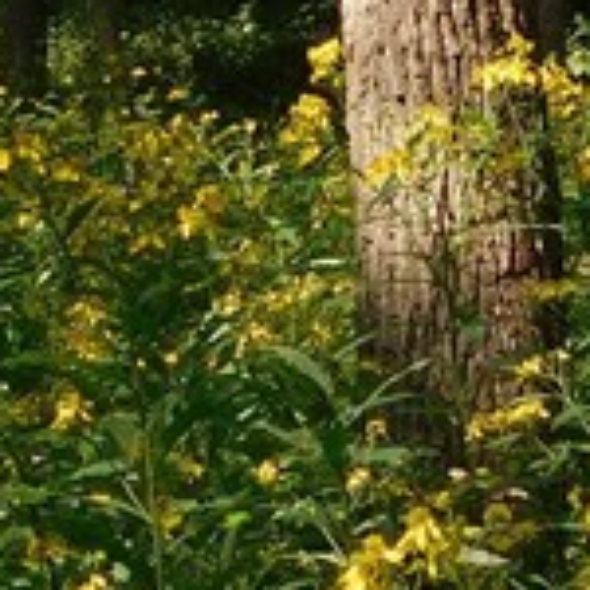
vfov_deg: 7.1
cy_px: -362
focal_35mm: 242
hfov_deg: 7.1
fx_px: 4667
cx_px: -460
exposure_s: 1/250
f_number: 3.6
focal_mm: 7.1
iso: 125
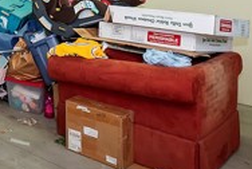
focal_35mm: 51
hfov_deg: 30.8
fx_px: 358
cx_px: -72
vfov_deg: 24.3
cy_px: -30
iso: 400
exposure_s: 1/30
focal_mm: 10
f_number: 8
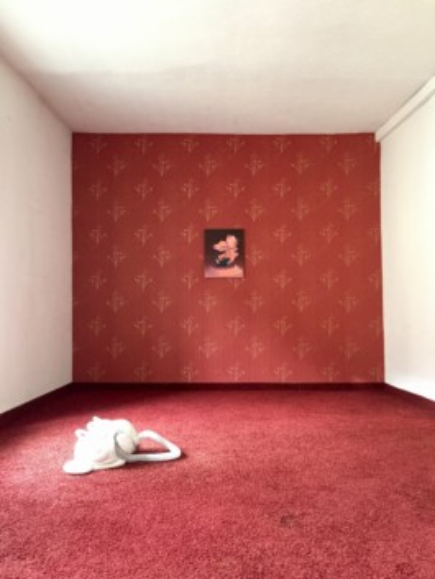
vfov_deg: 61.6
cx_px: 218
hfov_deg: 48.3
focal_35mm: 29
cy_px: 290
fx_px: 486
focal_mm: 4.15
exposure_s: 1/25
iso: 250
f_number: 2.2
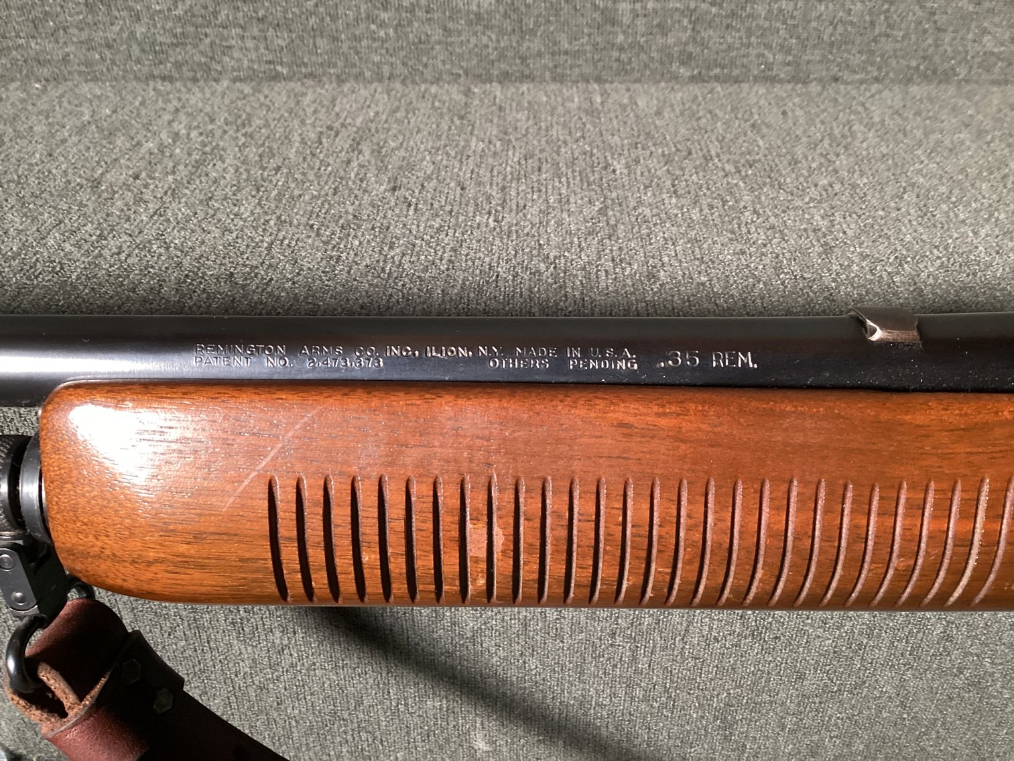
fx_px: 908
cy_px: 380
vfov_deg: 45.4
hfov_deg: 58.3
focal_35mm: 31
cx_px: 507
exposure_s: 1/40
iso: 320
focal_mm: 3.3
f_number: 2.4
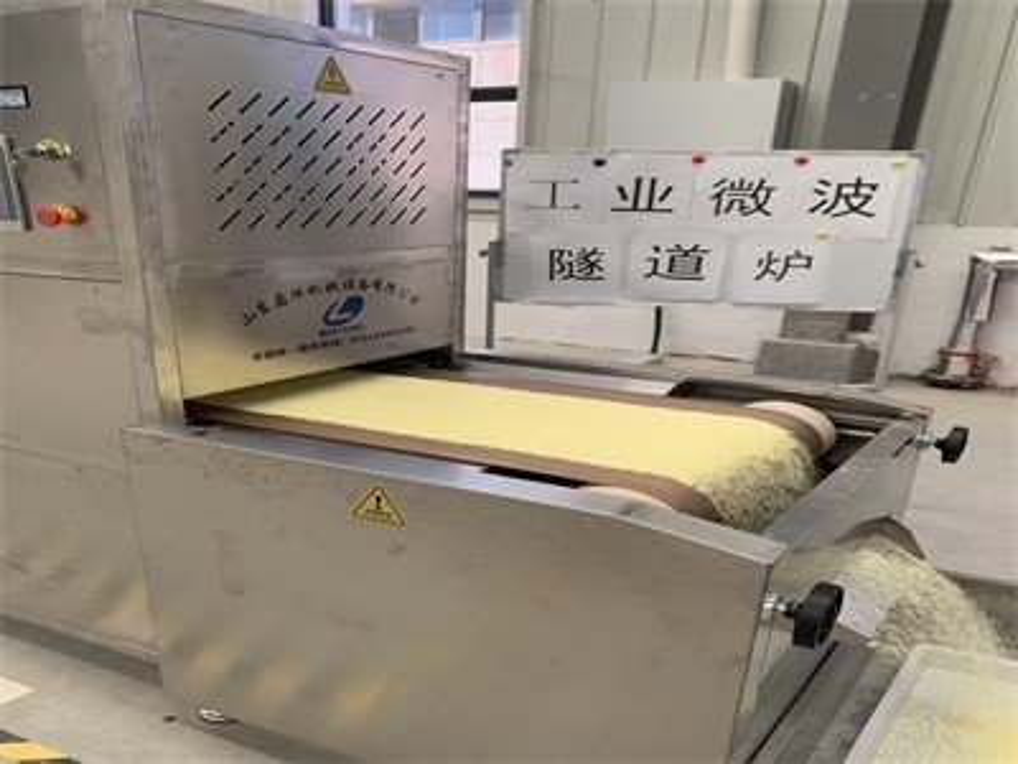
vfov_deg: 53.1
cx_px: 509
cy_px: 382
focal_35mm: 26
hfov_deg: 67.3
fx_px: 765
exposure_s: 1/121
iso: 64
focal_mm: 4.25
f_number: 1.8
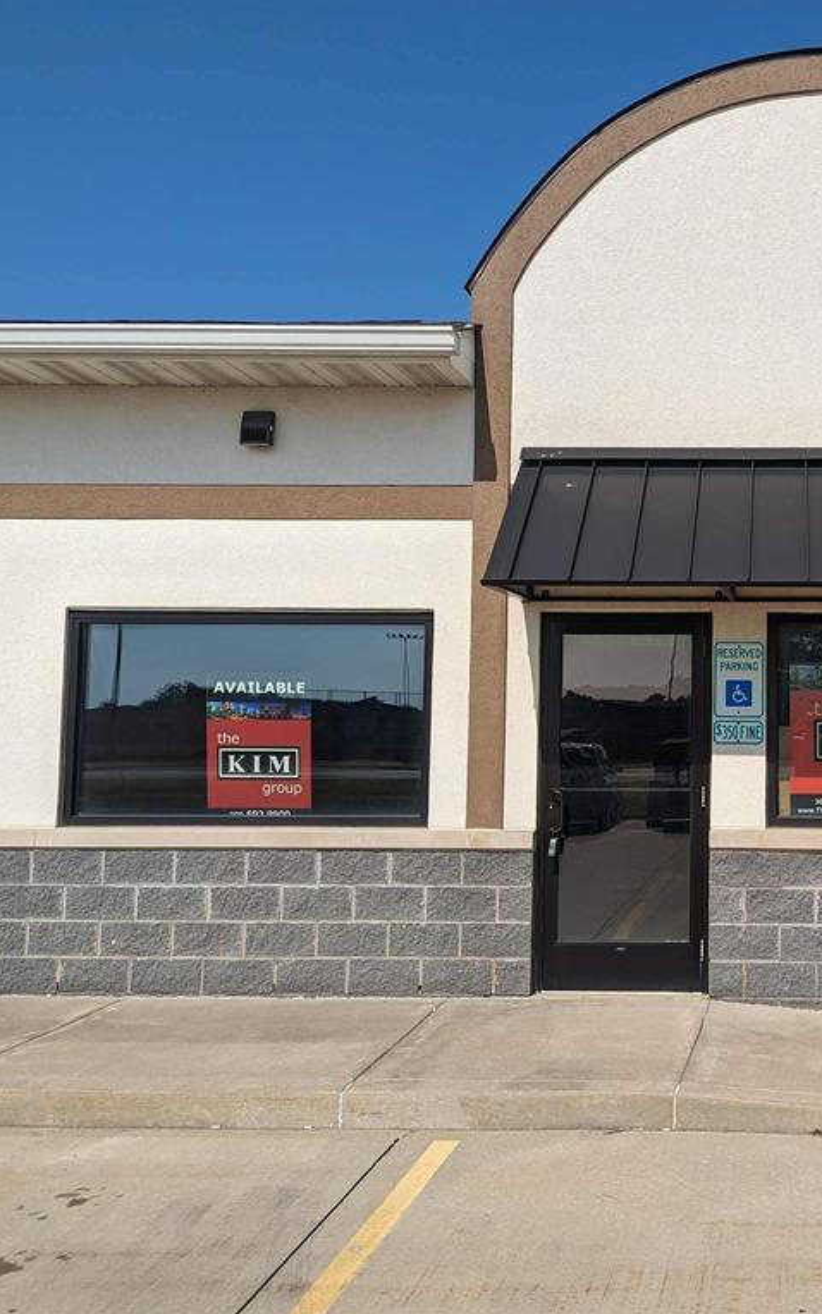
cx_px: 765
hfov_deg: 34.8
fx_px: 1218
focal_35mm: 34
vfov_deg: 56.7
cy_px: 657
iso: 55
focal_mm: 6.81
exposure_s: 1/3906
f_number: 1.85
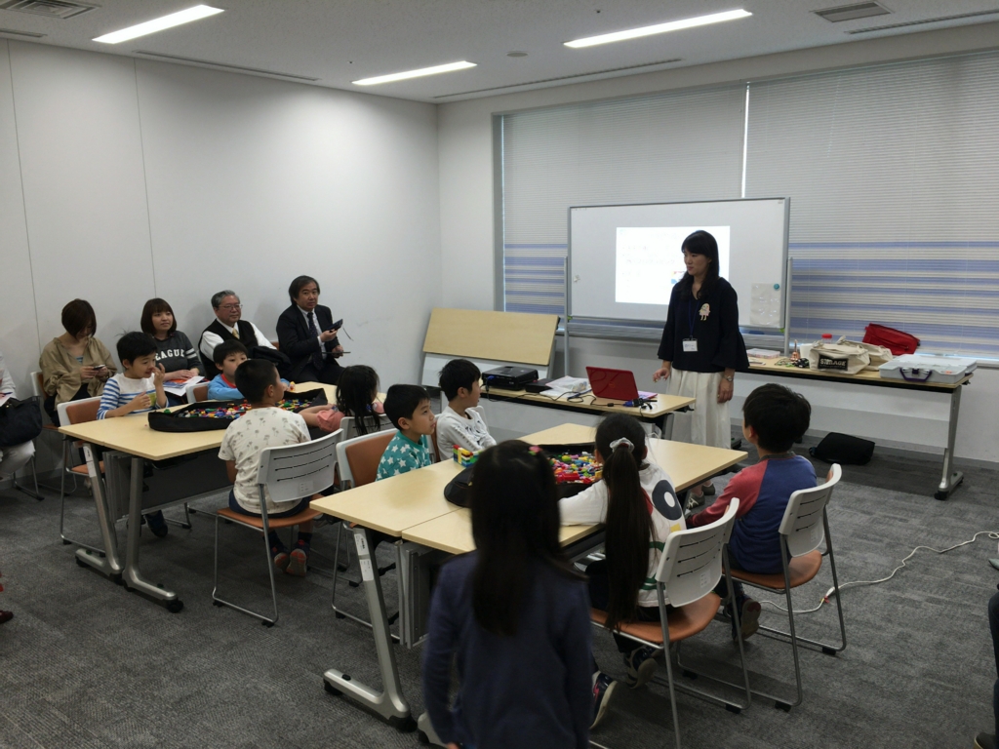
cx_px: 500
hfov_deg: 61.7
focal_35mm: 29
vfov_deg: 48.2
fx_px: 837
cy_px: 374
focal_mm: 4.15
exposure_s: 1/30
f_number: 2.2
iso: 32
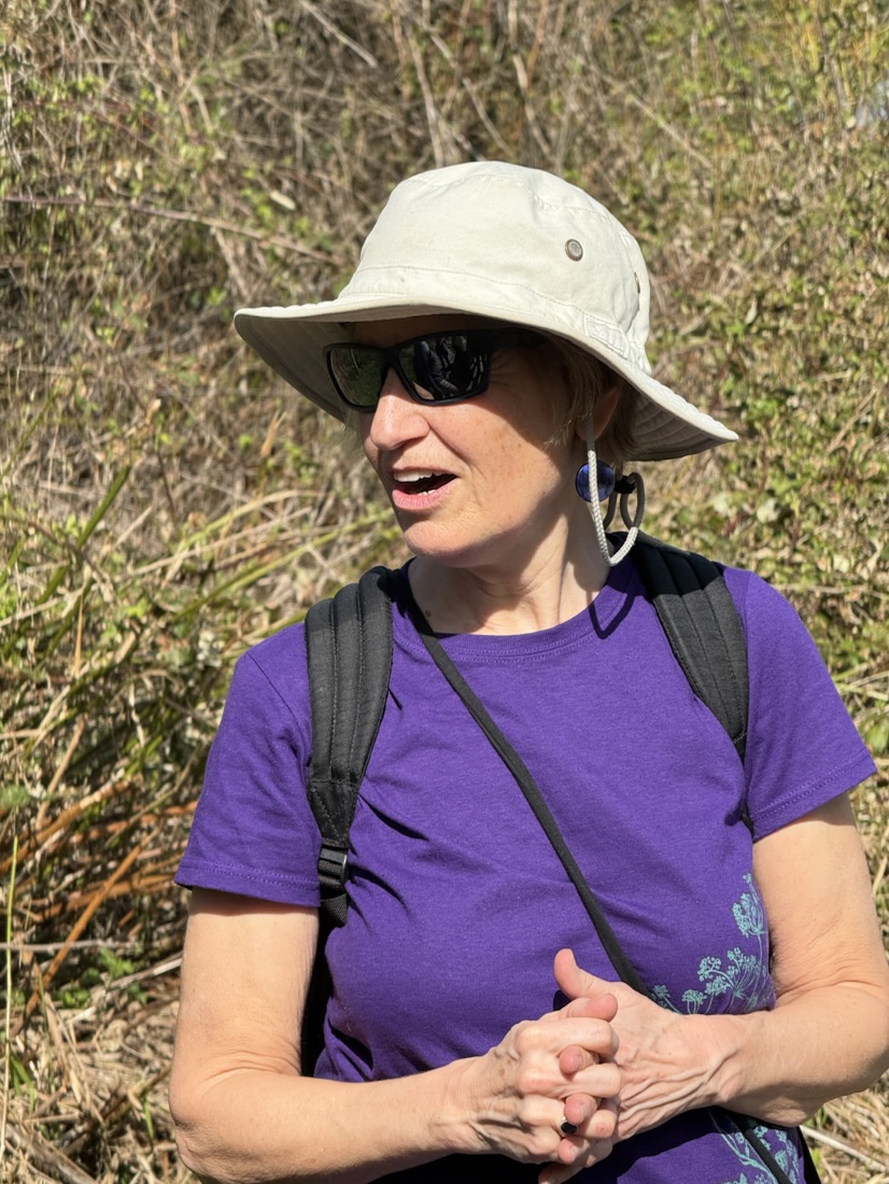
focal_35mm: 120
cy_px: 592
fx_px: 4106
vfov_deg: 16.4
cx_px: 444
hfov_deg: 12.4
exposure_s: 1/1033
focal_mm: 15.66
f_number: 2.8
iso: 50
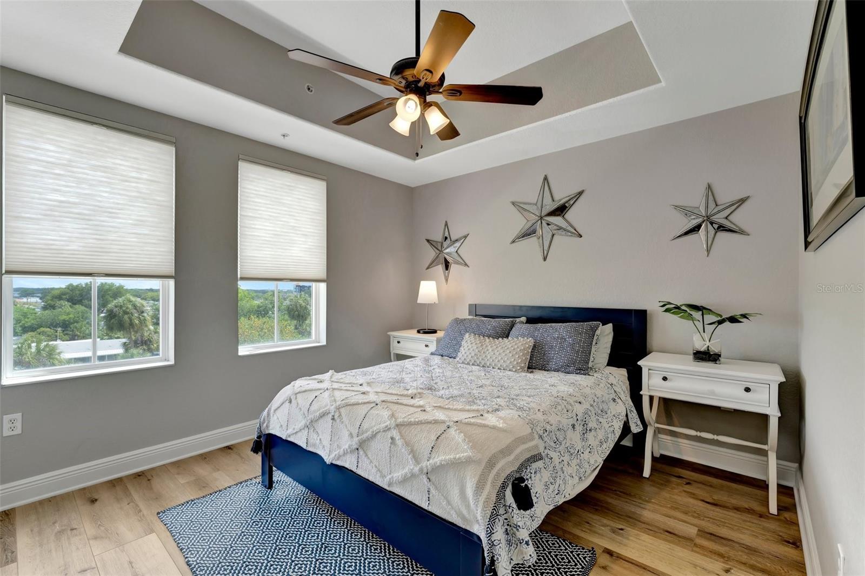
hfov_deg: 97.5
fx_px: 380
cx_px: 432
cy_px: 288
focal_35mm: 16
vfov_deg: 74.4
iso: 400
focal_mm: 15.8
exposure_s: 1/60
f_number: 9
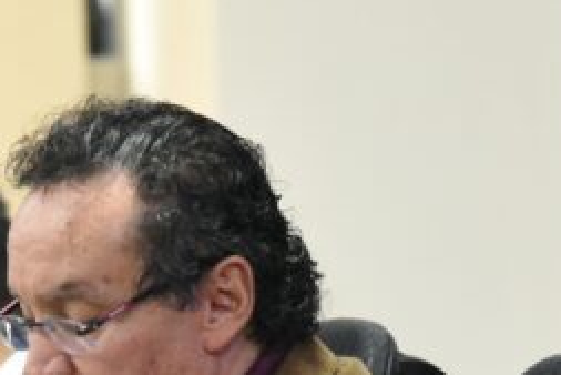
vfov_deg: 2.3
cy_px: 489
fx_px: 9480
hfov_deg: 3.4
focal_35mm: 608
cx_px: 124
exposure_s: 1/50
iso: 5000
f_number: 6.3
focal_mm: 200
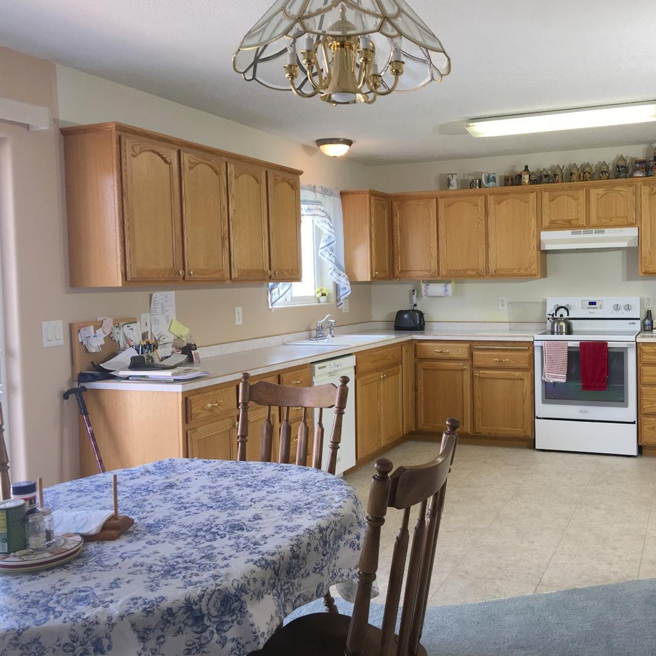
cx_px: 405
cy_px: 324
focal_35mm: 35
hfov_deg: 46.8
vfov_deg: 47.2
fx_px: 750
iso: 25
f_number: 2.2
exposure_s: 1/60
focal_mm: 4.15
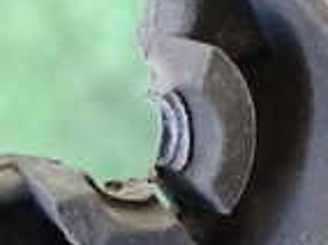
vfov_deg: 11.6
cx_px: 176
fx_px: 1201
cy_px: 159
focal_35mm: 127
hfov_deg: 15.5
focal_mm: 5.4
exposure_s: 1/50
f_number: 2.3
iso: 800
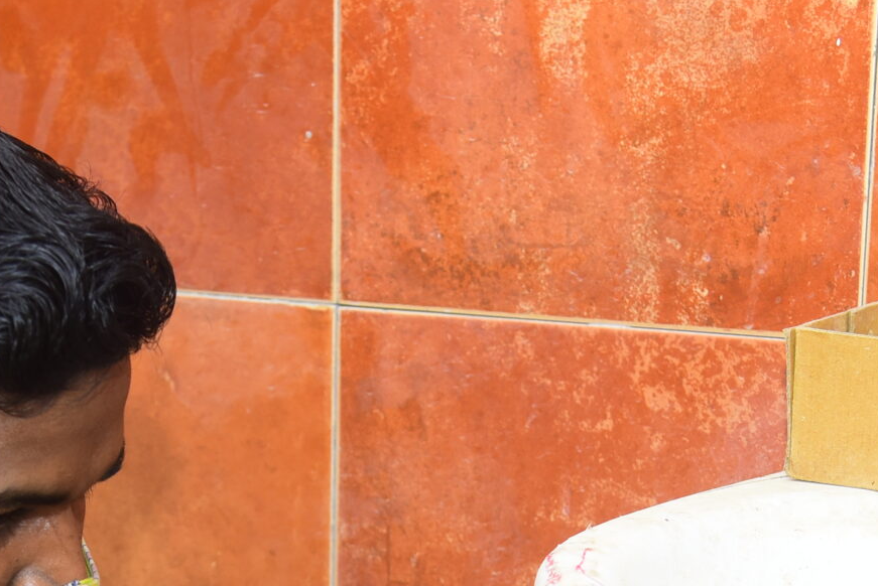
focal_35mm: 141
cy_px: 826
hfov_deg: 14.5
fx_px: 3441
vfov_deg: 9.5
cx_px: 279
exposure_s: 1/160
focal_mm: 48
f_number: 4
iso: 500
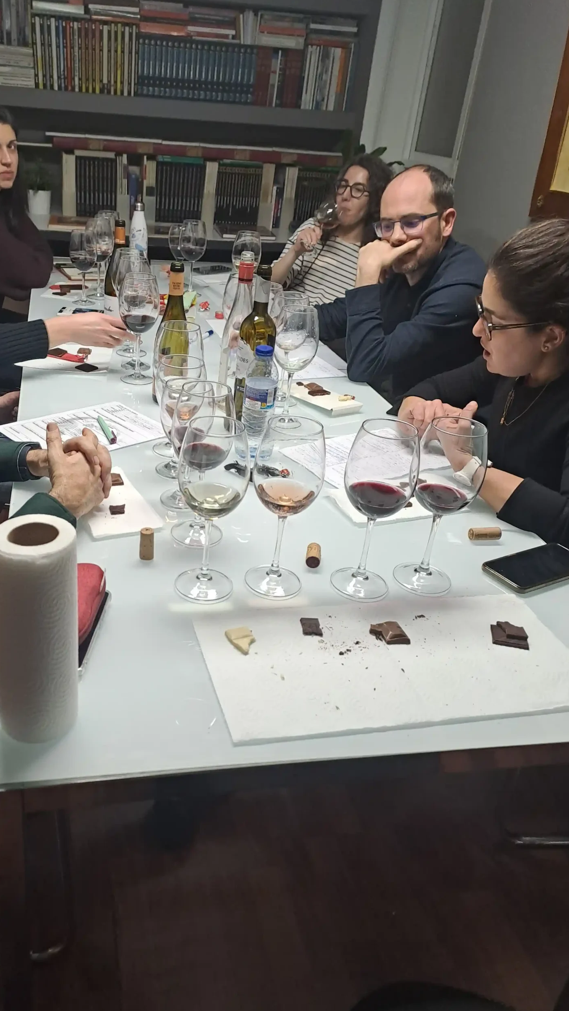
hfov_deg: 41.0
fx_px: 751
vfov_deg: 67.9
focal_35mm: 28
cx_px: 193
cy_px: 510
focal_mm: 4.65
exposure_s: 1/50
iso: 160
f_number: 1.8
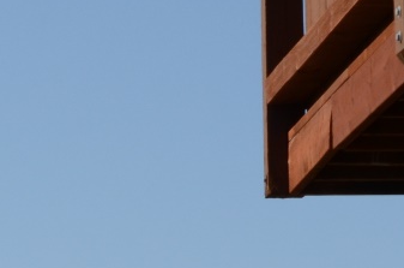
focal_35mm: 441
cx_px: -336
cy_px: 509
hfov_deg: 4.6
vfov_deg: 3.1
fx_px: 4937
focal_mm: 62
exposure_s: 1/500
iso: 320
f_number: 11
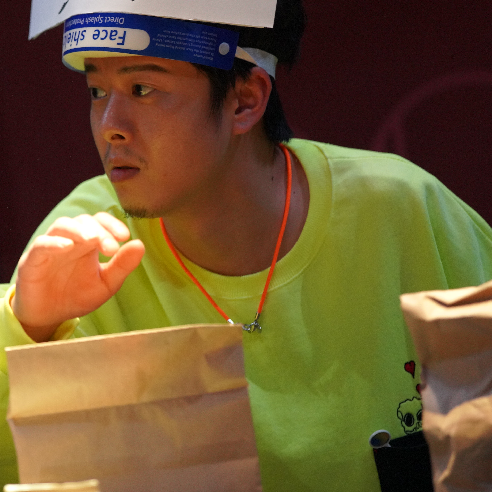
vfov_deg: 5.2
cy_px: 154
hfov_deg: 5.2
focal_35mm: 339
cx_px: 67
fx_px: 5451
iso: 3200
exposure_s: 1/250
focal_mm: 185
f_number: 2.8
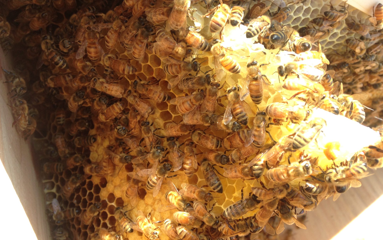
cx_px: 188
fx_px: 376
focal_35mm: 36
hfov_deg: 54.0
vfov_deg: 35.3
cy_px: 120
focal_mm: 4.12
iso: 50
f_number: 2.4
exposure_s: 1/231
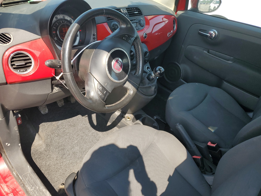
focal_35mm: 26
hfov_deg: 67.3
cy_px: 98
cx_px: 130
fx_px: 196
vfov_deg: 53.1
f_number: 1.5
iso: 50
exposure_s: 1/833
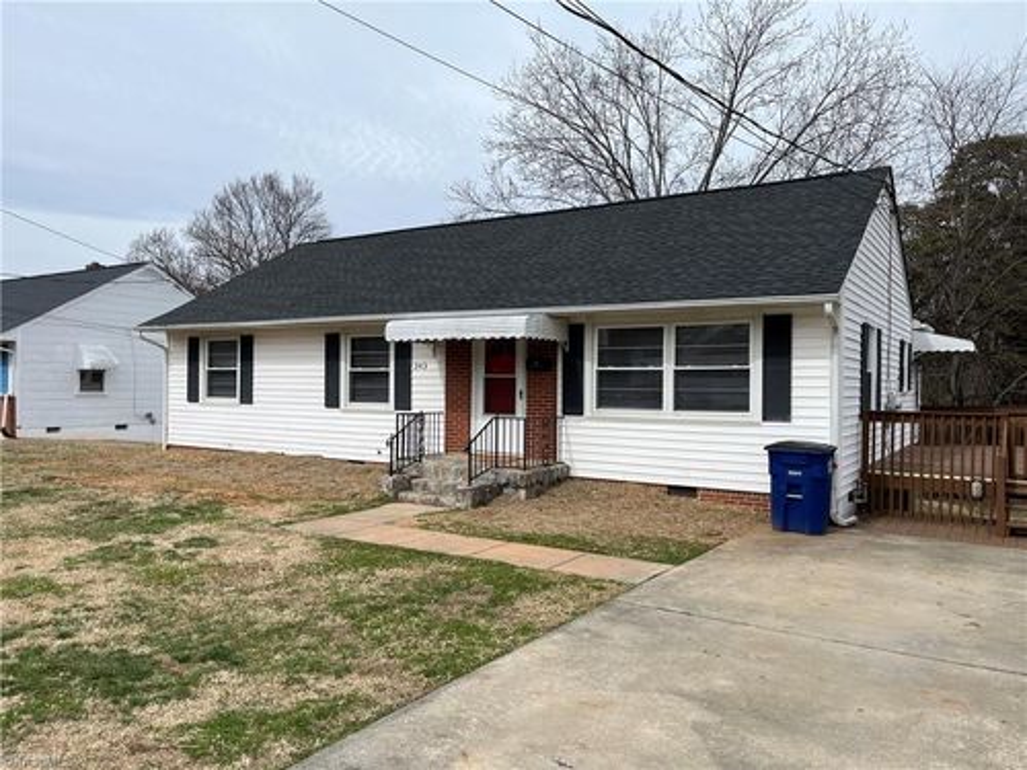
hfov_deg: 67.3
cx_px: 514
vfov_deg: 53.1
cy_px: 385
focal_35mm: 26
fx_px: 771
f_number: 1.6
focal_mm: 5.1
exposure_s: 1/4149
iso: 50
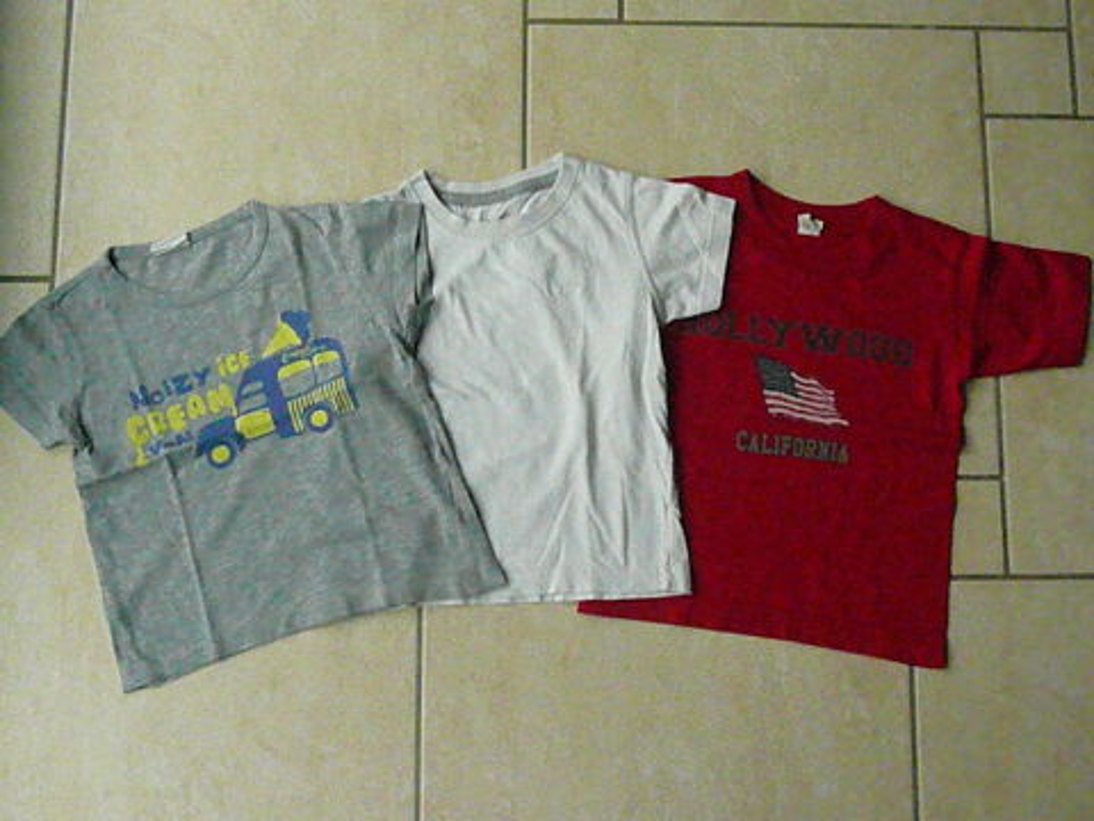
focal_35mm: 42
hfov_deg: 44.8
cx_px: 547
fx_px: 1327
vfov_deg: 34.3
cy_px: 410
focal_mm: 6.9
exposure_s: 1/800
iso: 3200
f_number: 10
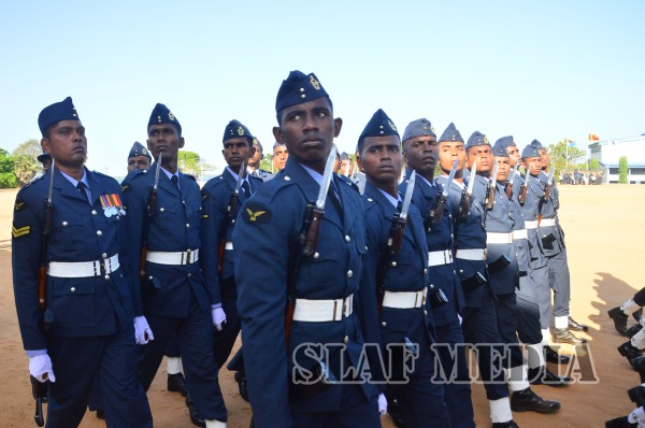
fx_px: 1073
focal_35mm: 60
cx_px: 322
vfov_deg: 22.5
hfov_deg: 33.4
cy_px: 214
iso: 200
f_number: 10
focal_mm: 40
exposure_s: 1/200
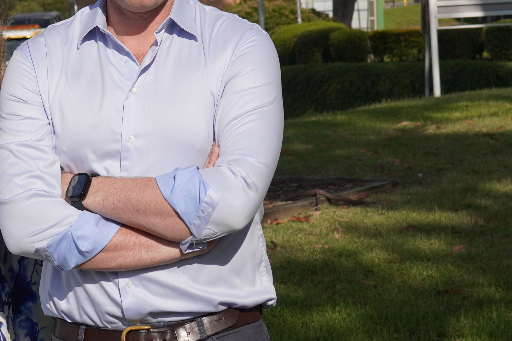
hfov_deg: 17.0
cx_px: 67
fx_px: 1692
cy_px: 1
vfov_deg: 11.4
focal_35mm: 119
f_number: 4
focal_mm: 24
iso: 100
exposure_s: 1/1600
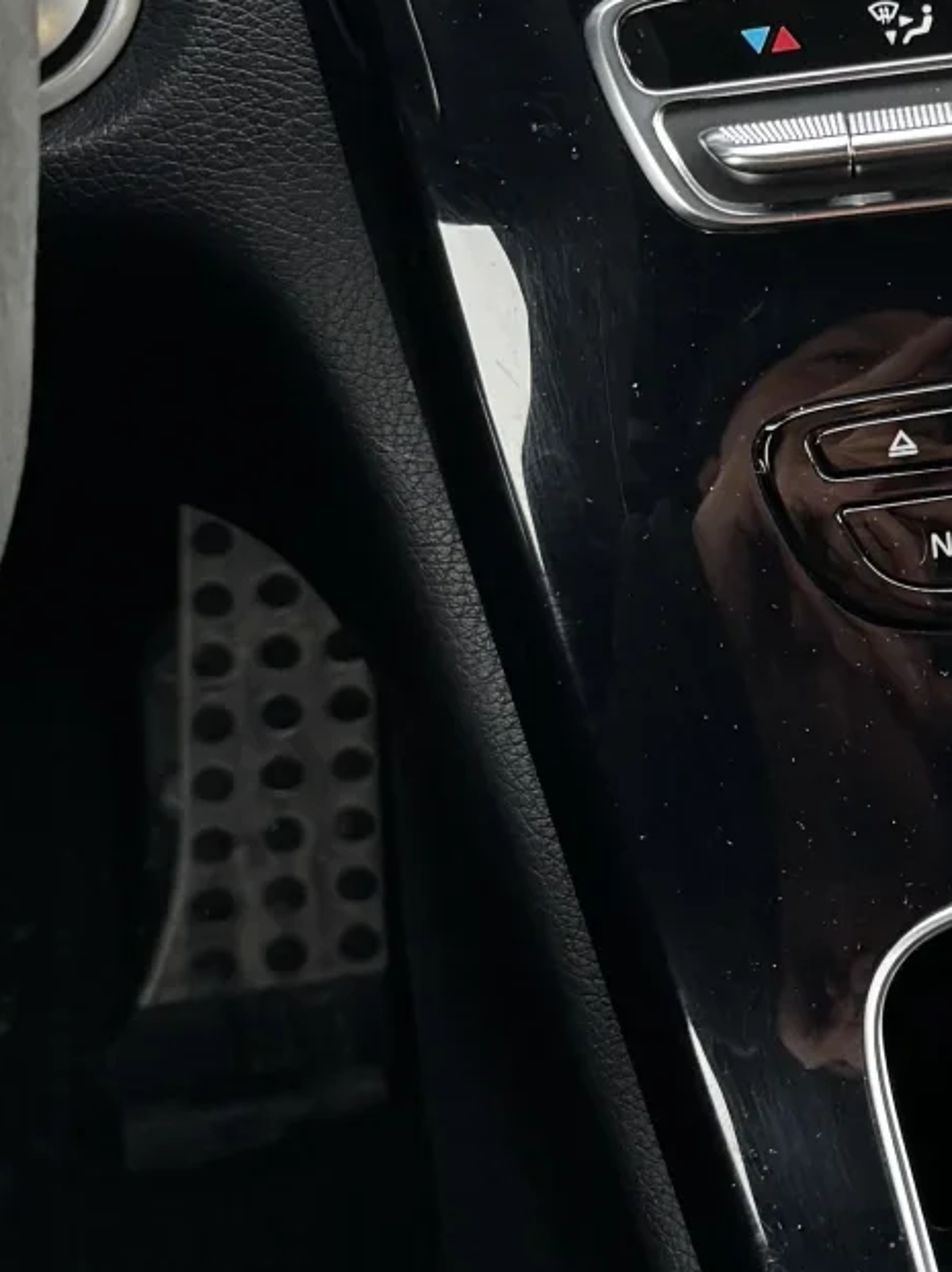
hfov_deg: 13.2
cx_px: 1789
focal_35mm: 99
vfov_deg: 19.6
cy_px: 242
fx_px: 3634
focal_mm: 6.76
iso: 160
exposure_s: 1/70
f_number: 1.78
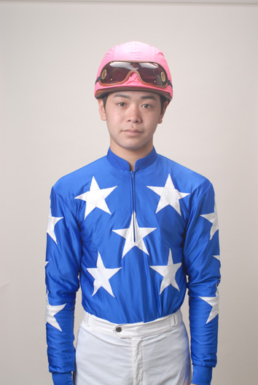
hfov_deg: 22.7
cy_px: 192
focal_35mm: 60
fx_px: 643
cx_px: 129
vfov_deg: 33.4
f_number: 6.3
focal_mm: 40
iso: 100
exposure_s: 1/125
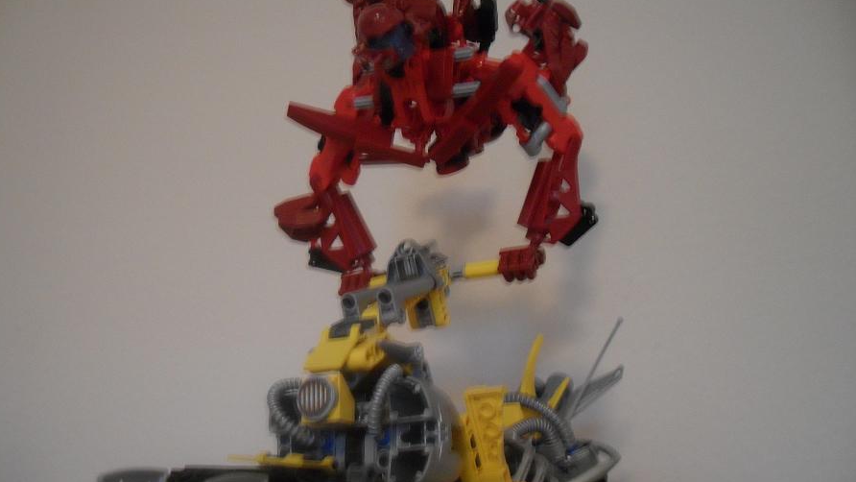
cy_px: 276
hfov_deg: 51.6
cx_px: 428
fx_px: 885
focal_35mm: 39
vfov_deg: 30.4
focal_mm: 6.2
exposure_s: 1/4
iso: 200
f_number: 2.8
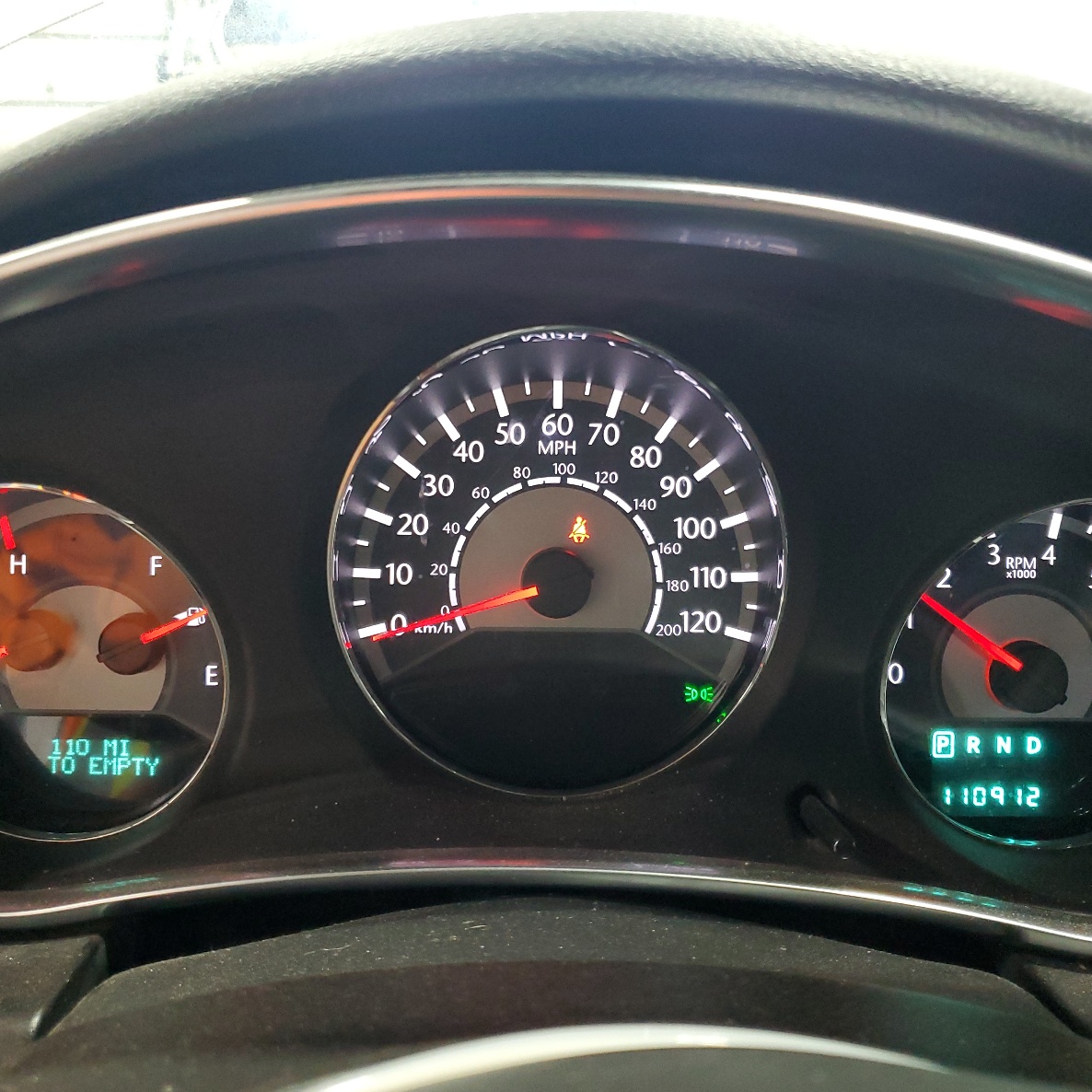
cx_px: 545
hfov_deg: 52.5
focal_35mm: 31
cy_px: 547
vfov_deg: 52.5
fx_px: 1106
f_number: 1.5
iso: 288
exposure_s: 1/40
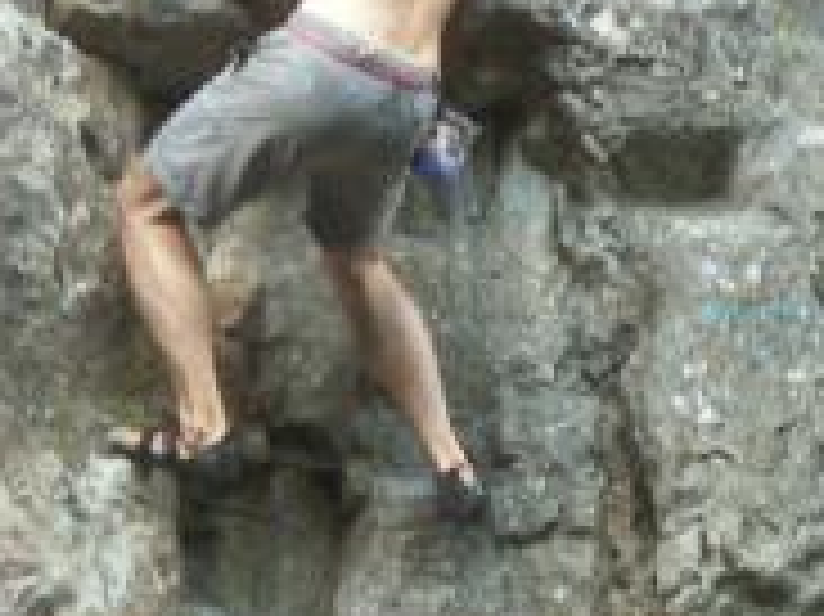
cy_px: 103
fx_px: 9254
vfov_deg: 3.8
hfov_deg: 5.1
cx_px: 414
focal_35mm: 389
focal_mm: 23.1
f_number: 3.8
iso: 160
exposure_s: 1/20
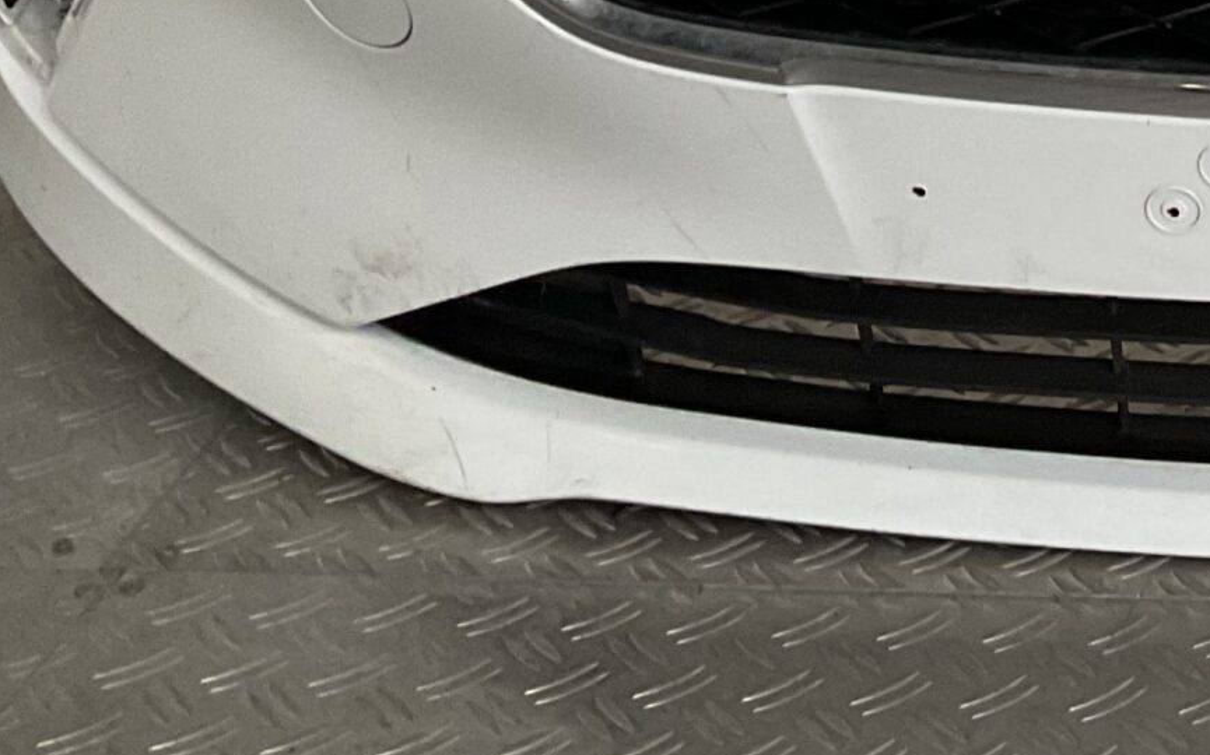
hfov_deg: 21.0
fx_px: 3000
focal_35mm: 91
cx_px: 1509
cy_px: -499
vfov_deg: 13.2
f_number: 1.8
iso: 100
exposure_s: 1/50
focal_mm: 3
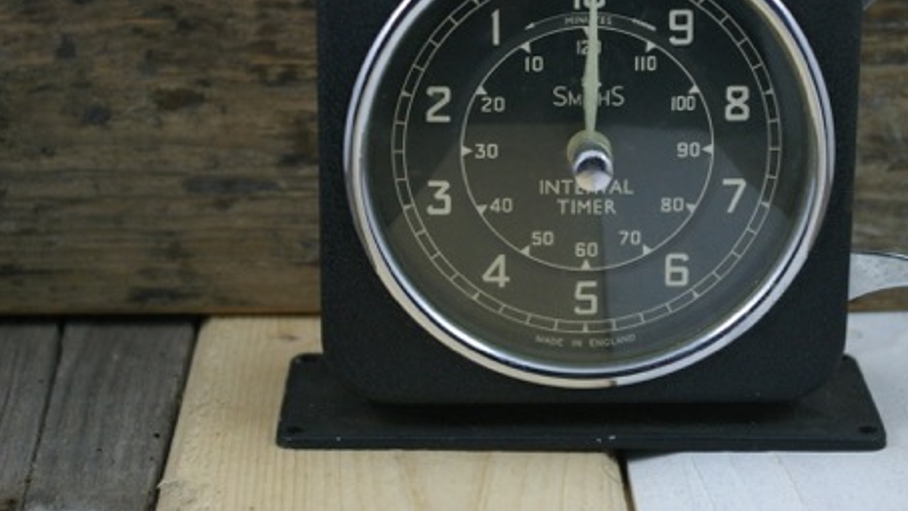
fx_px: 2617
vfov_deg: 11.1
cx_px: 561
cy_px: 142
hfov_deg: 19.7
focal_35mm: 109
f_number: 5.6
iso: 800
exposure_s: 1/90
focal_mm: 55
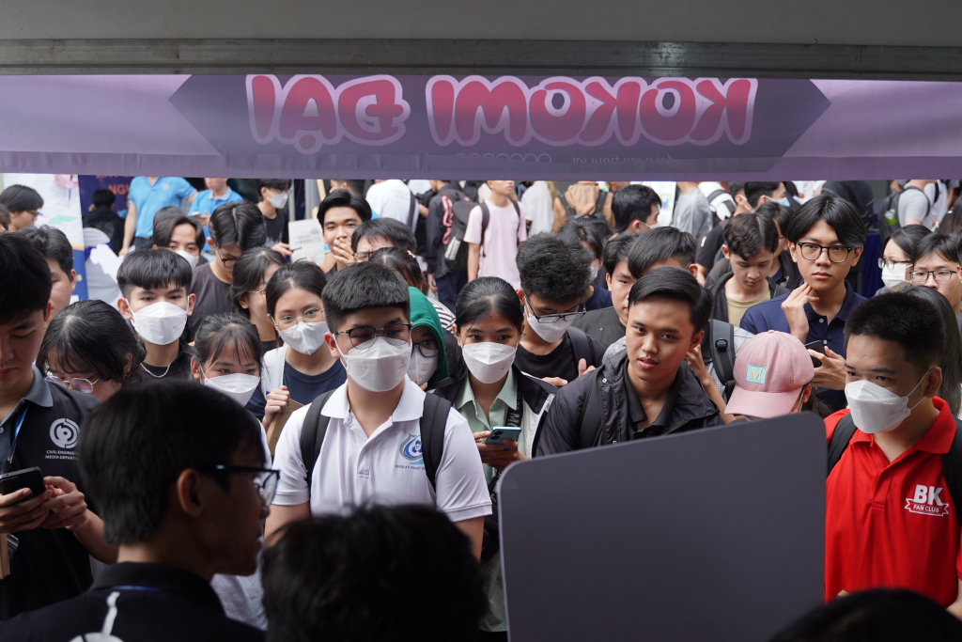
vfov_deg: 31.9
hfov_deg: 46.4
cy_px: 321
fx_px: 1122
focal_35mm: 42
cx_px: 481
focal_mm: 28
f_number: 3.2
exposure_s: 1/320
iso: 100
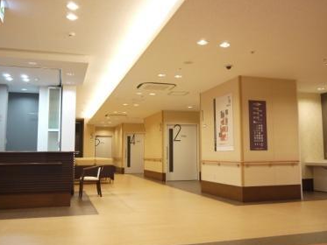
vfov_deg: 39.7
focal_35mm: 36
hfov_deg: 51.3
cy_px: 117
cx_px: 174
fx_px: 340
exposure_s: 1/60
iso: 320
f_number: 3.5
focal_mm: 15
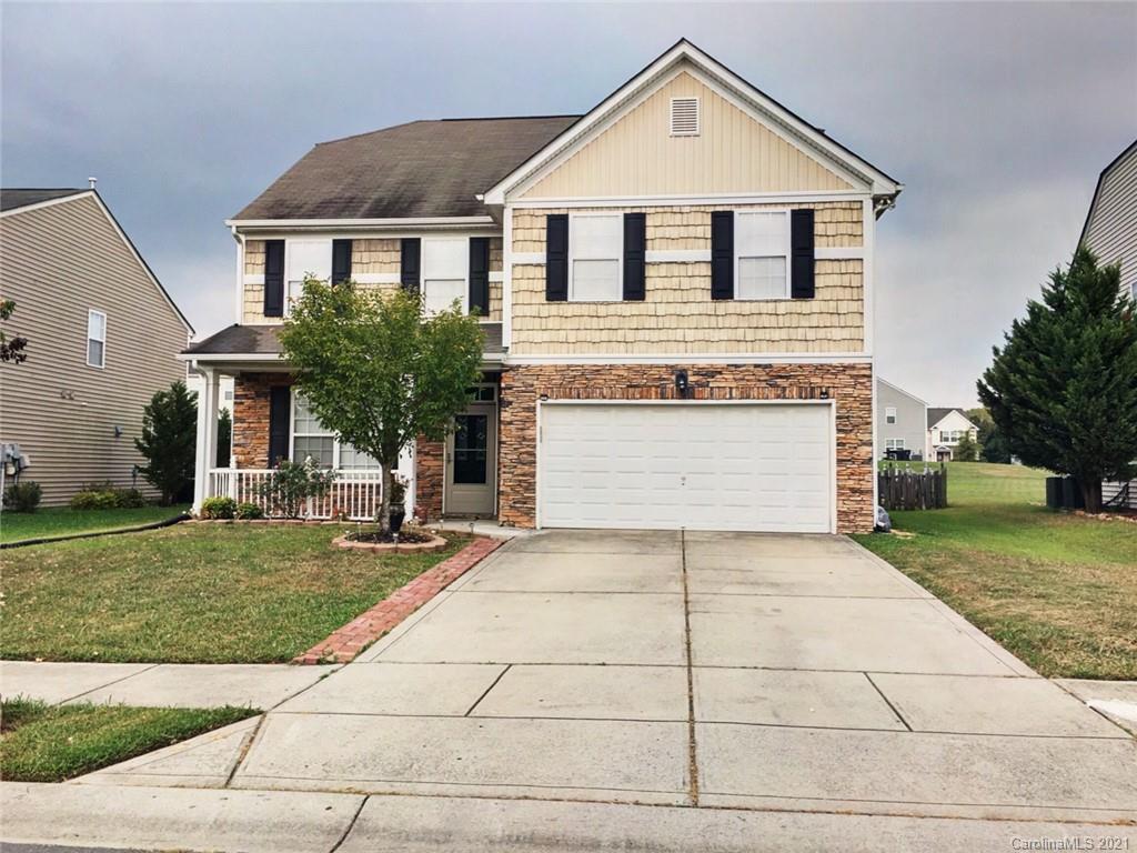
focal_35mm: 29
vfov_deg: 48.2
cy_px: 426
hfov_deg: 61.7
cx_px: 568
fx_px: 953
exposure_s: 1/120
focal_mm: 4.15
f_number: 2.2
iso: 32
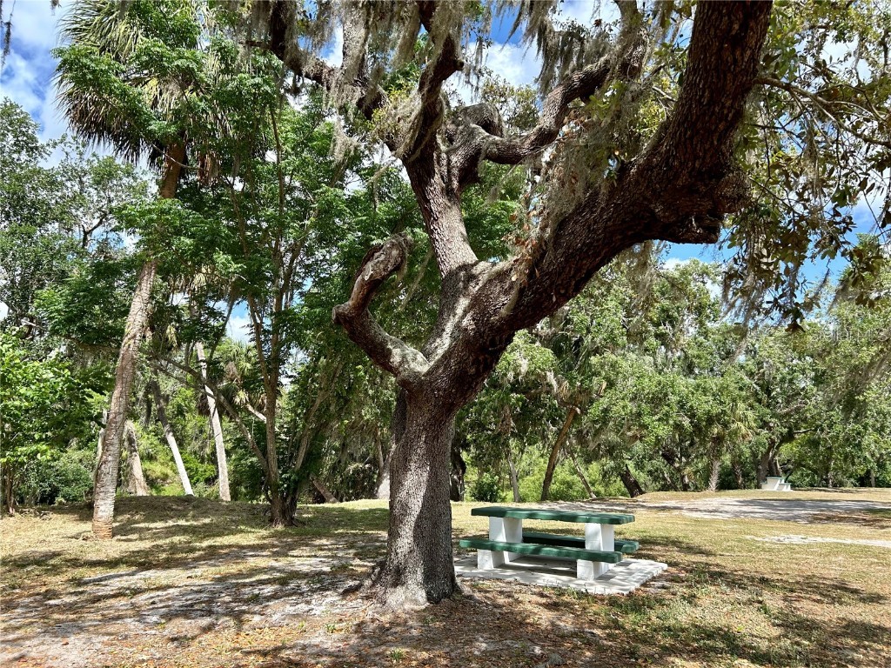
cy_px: 334
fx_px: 669
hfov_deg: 67.3
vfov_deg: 53.1
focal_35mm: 26
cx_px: 446
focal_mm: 5.7
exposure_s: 1/1575
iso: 50
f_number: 1.5
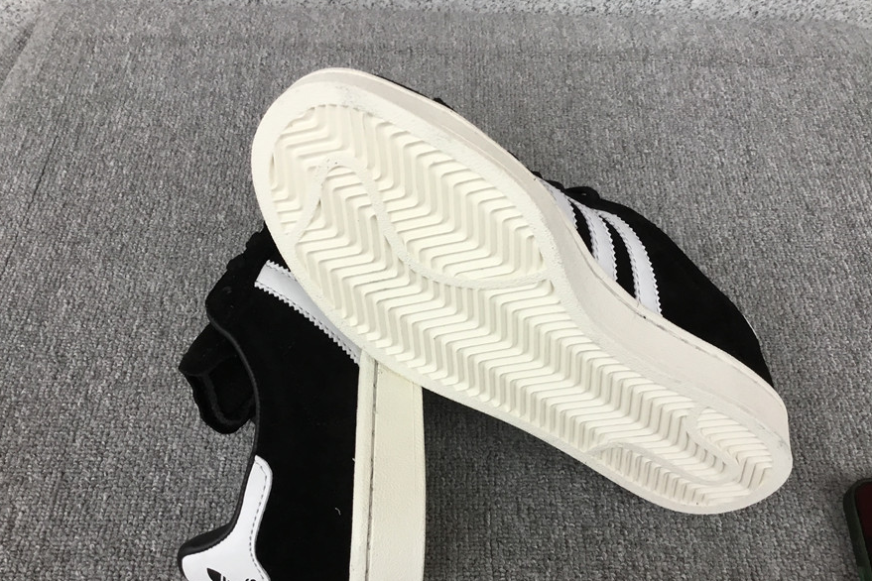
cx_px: 440
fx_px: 799
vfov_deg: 39.9
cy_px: 333
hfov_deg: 57.2
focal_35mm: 33
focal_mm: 3.3
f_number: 2.4
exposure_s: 1/33
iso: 32
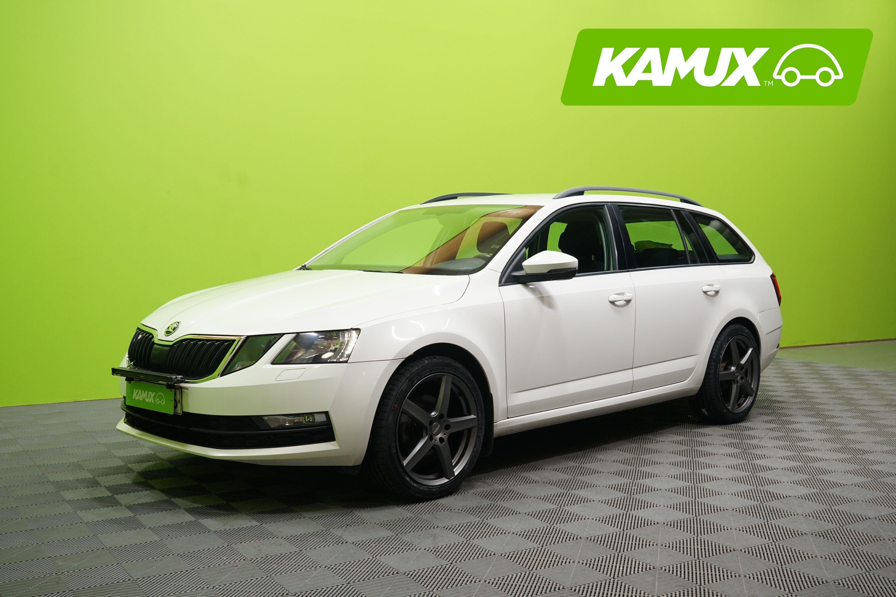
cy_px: 298
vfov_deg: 35.1
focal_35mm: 38
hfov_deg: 50.7
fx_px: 946
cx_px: 448
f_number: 5.6
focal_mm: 38
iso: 1000
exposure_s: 1/20
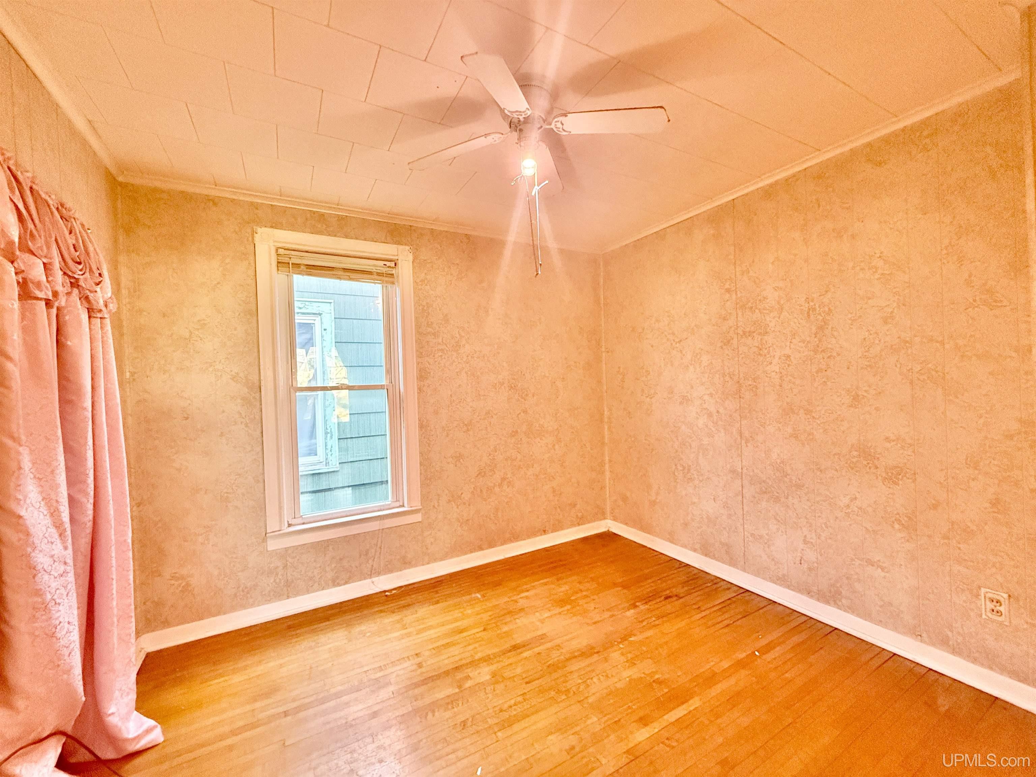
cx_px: 518
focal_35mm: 14
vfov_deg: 85.7
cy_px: 388
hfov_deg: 102.1
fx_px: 419
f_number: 2.2
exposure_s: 1/120
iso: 640
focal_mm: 2.22
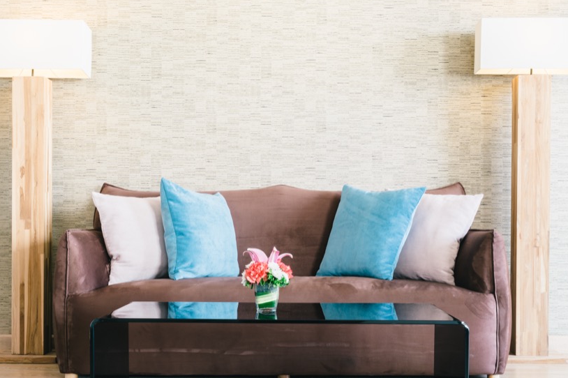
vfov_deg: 22.9
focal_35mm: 59
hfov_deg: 33.9
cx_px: 269
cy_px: 238
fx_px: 930
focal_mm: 40
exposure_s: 1/2.5
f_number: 11
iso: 100
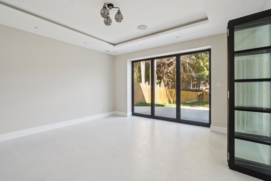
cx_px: 136
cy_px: 90
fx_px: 120
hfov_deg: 96.7
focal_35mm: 16
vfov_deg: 73.8
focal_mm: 16
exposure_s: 1/200
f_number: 5.6
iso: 320
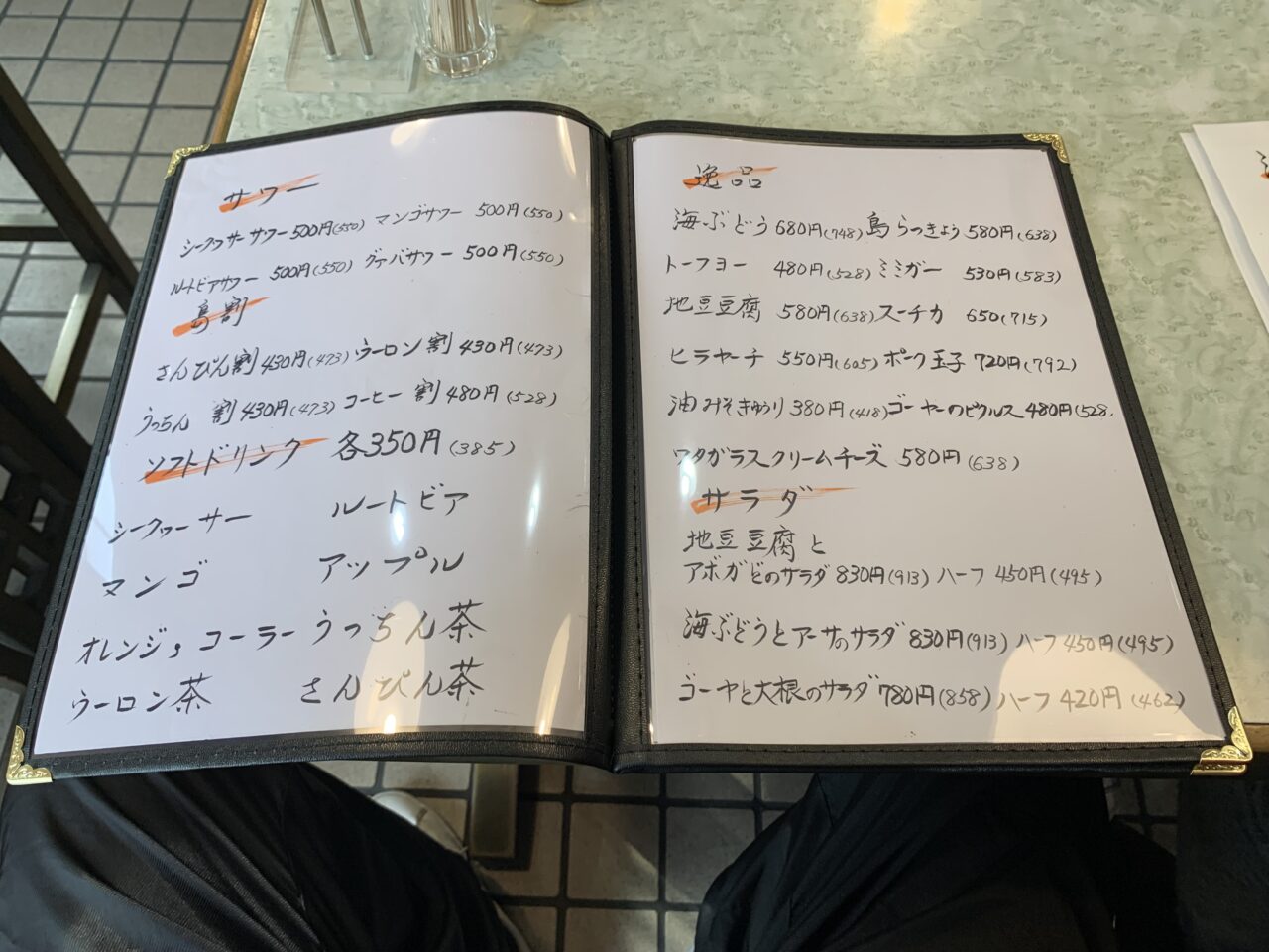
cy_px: 476
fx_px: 953
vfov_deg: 53.1
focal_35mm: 26
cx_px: 634
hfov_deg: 67.3
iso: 64
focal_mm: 4.25
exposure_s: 1/100
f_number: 1.8
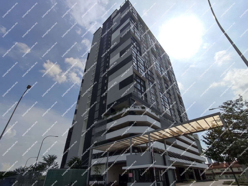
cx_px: 124
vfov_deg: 78.1
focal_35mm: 16
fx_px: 115
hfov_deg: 94.5
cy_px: 93
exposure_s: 1/2530
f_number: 2.2
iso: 50
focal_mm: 1.65
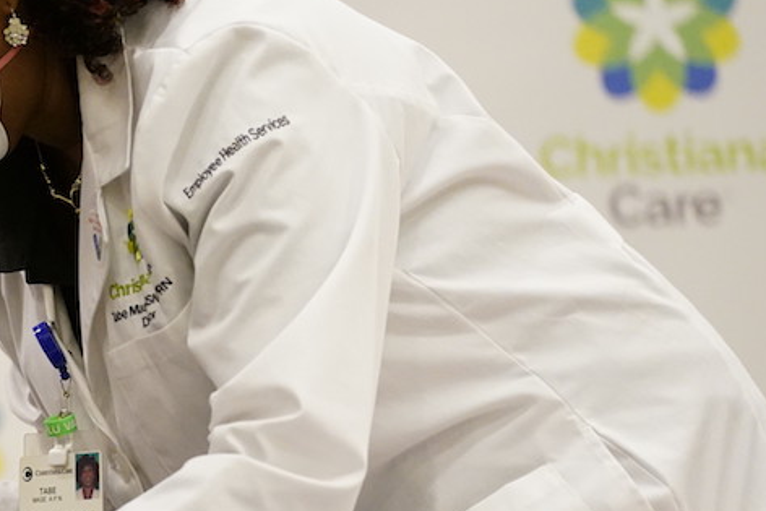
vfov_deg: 3.4
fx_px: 8598
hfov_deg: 5.1
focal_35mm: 404
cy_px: 482
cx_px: -118
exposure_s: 1/500
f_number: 2.8
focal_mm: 159
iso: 6400
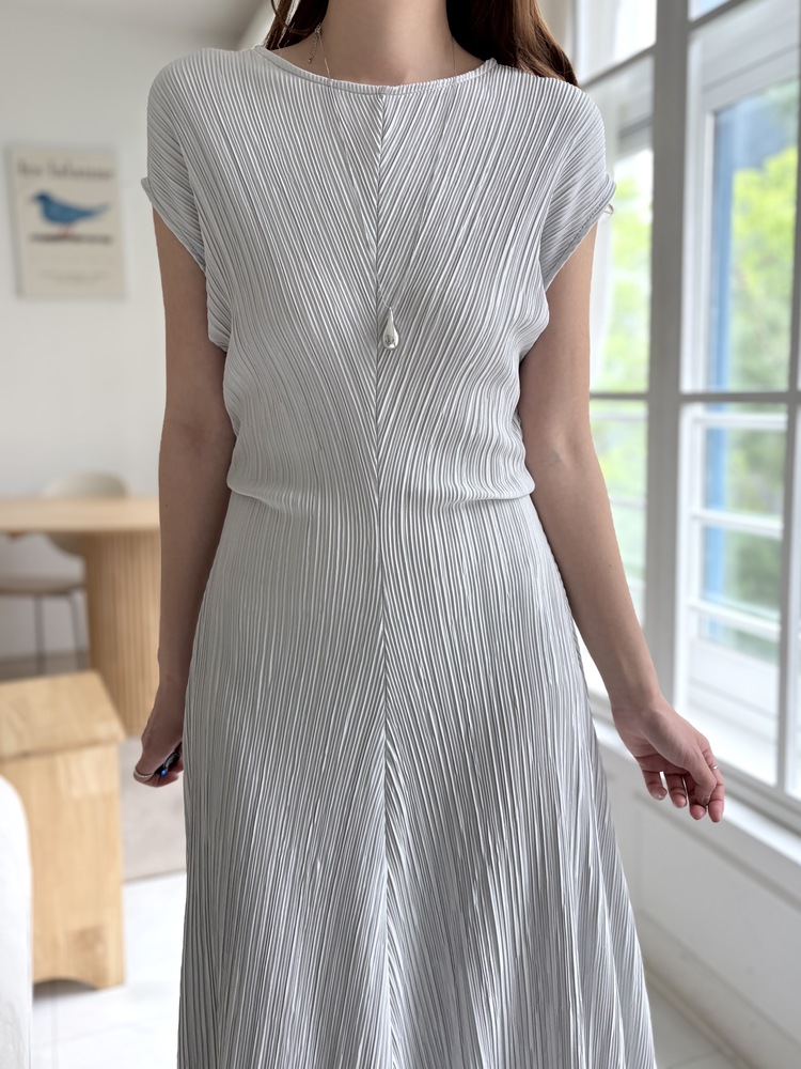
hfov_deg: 53.1
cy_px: 534
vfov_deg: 67.3
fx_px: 802
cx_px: 400
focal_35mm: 26
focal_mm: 5.96
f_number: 1.6
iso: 40
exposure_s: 1/122
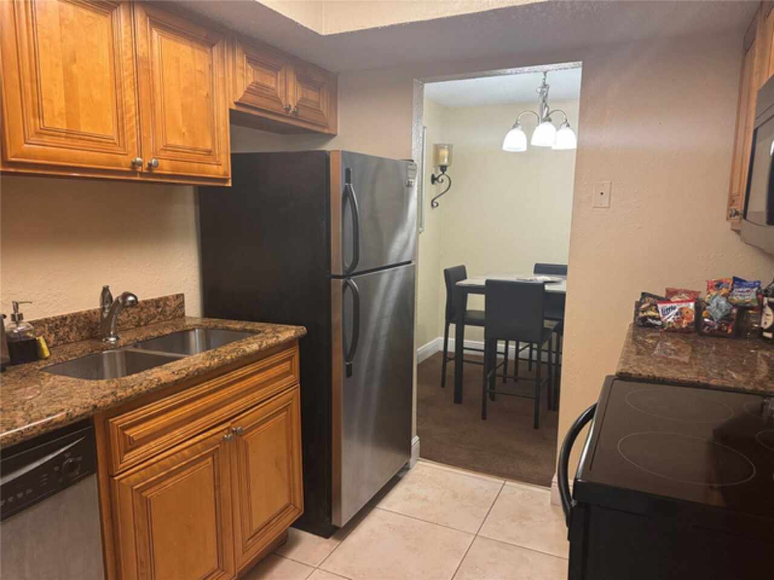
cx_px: 387
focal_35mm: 24
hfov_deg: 71.6
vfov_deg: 56.8
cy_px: 290
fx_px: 537
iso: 500
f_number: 1.78
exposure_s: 1/60
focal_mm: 6.76
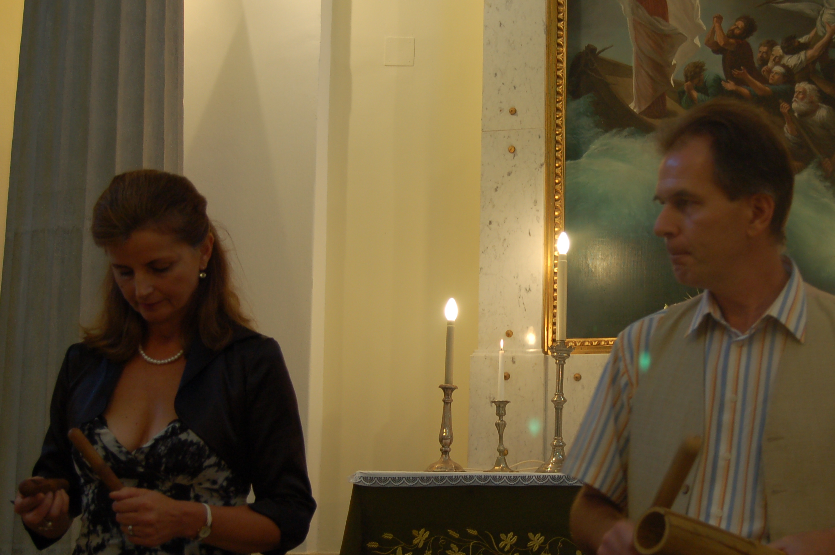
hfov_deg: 32.2
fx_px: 1437
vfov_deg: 21.9
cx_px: 540
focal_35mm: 62
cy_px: 314
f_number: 4.2
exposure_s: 1/50
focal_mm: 28
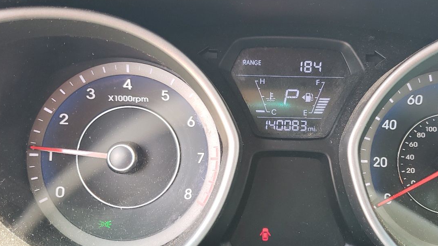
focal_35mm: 42
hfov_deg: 47.8
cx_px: 281
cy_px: 134
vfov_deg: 28.3
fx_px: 488
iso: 63
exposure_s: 1/60.2
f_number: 1.5
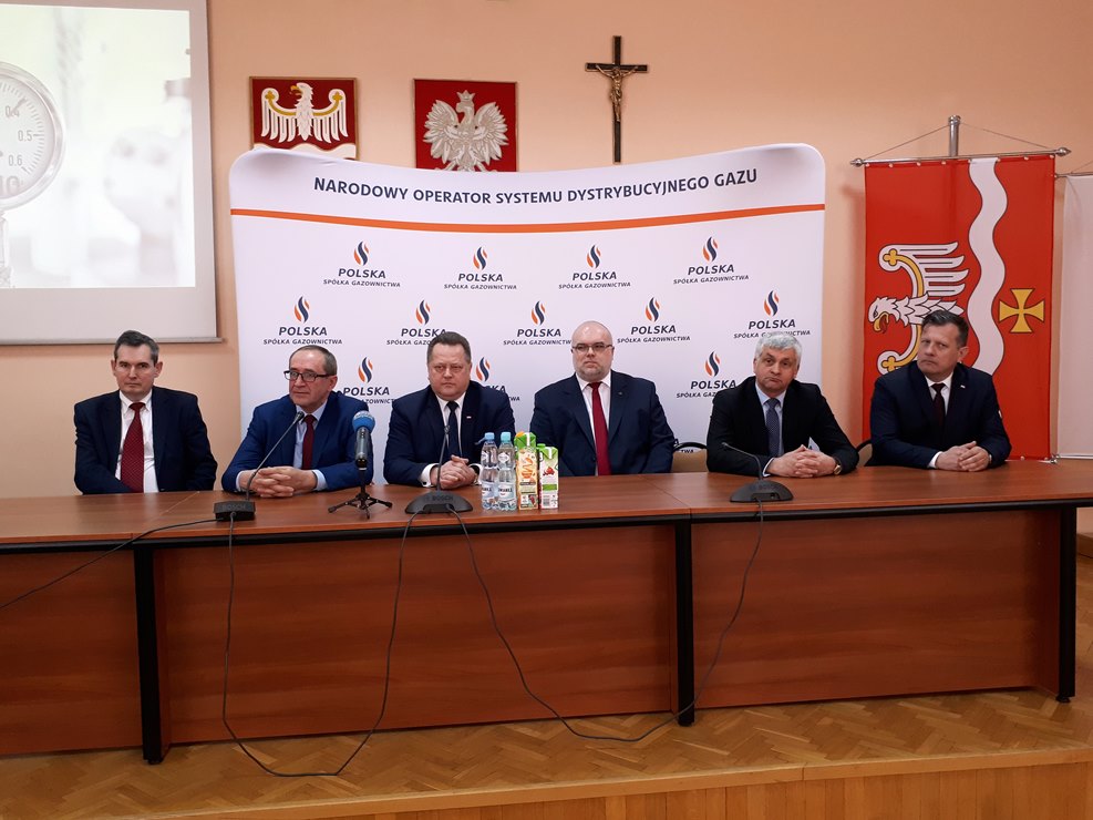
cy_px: 410
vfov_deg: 51.3
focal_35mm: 27
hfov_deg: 65.3
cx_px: 546
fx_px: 852
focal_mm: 3.6
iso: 125
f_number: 1.9
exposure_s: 1/33
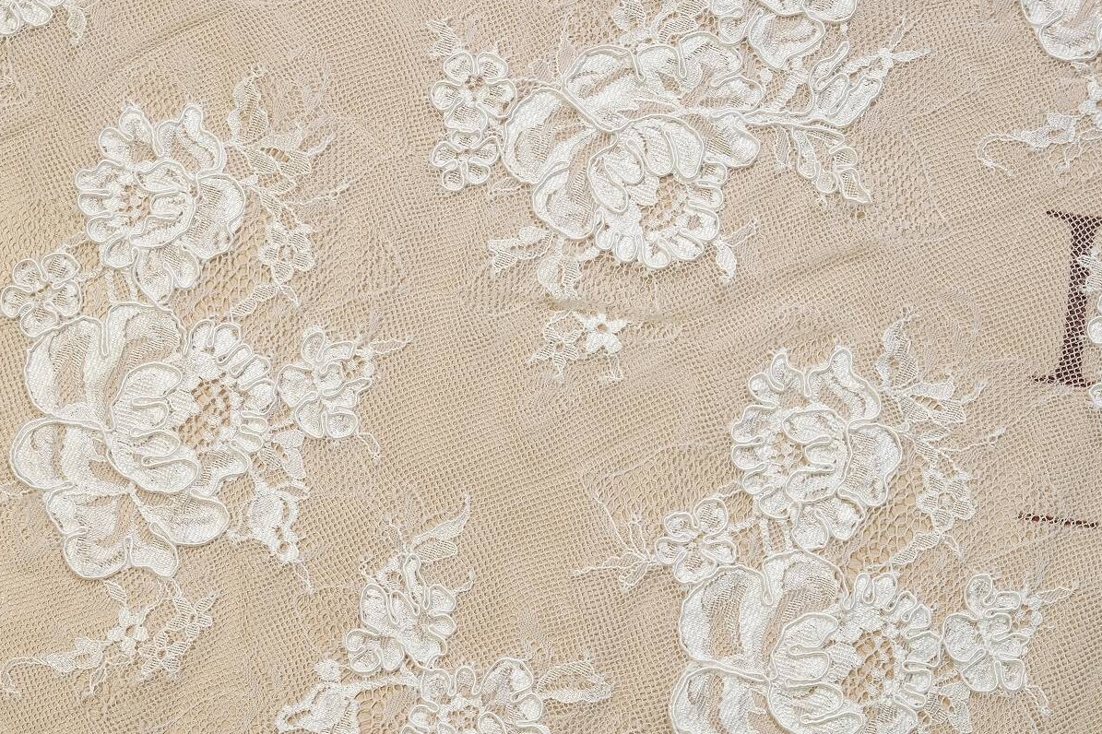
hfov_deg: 25.6
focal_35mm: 79
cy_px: 474
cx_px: 421
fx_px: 2417
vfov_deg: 17.2
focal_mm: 39
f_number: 4.5
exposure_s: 1/150
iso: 200
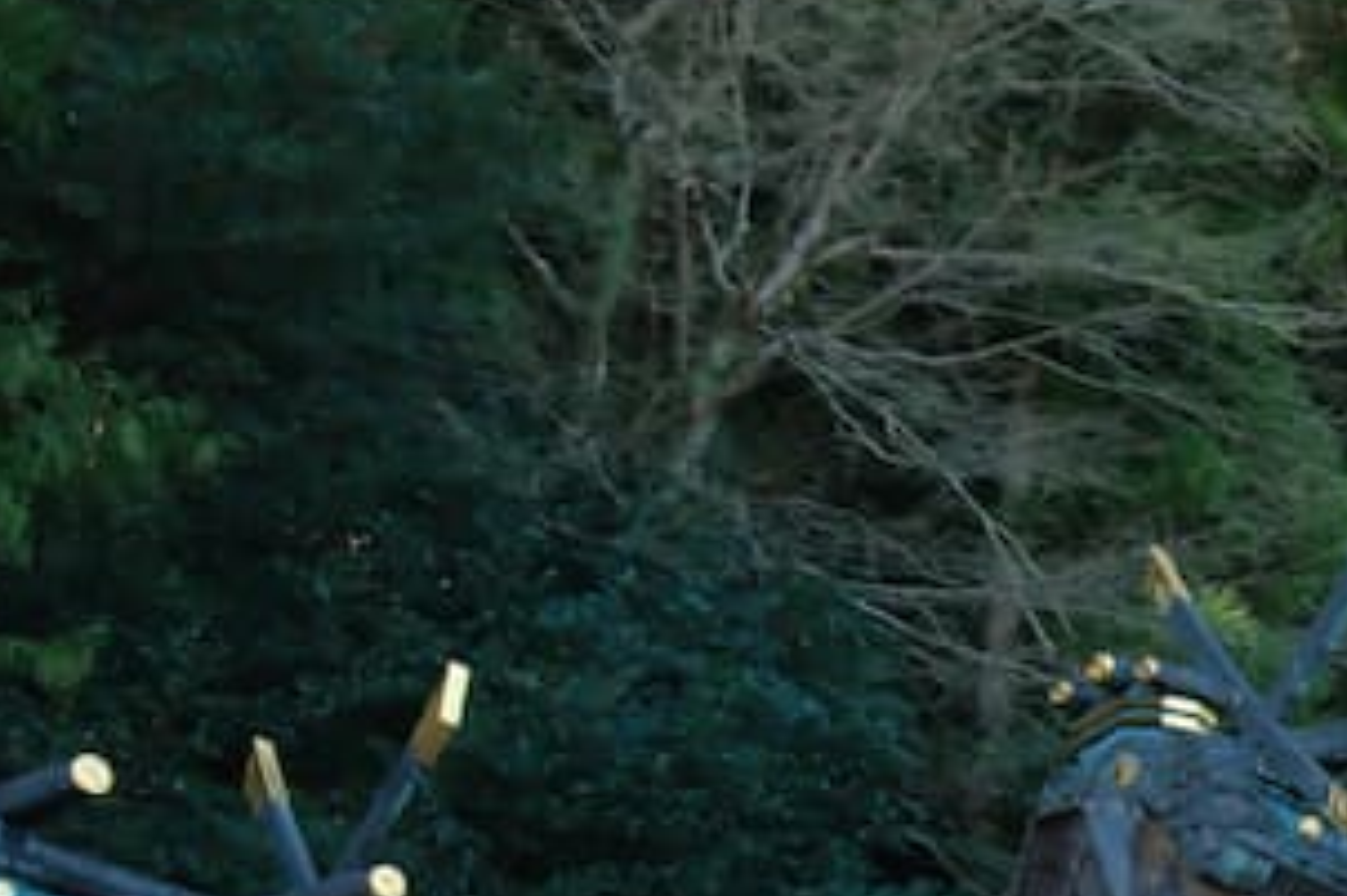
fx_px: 3590
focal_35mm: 96
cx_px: 2203
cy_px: 1206
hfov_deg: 18.1
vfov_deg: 13.6
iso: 800
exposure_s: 1/125
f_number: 6.4
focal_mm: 19.2
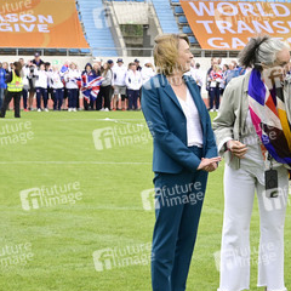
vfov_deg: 16.3
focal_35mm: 107
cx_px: 261
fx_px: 1018
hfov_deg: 16.1
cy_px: 166
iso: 2000
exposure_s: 1/320
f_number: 8
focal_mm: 67
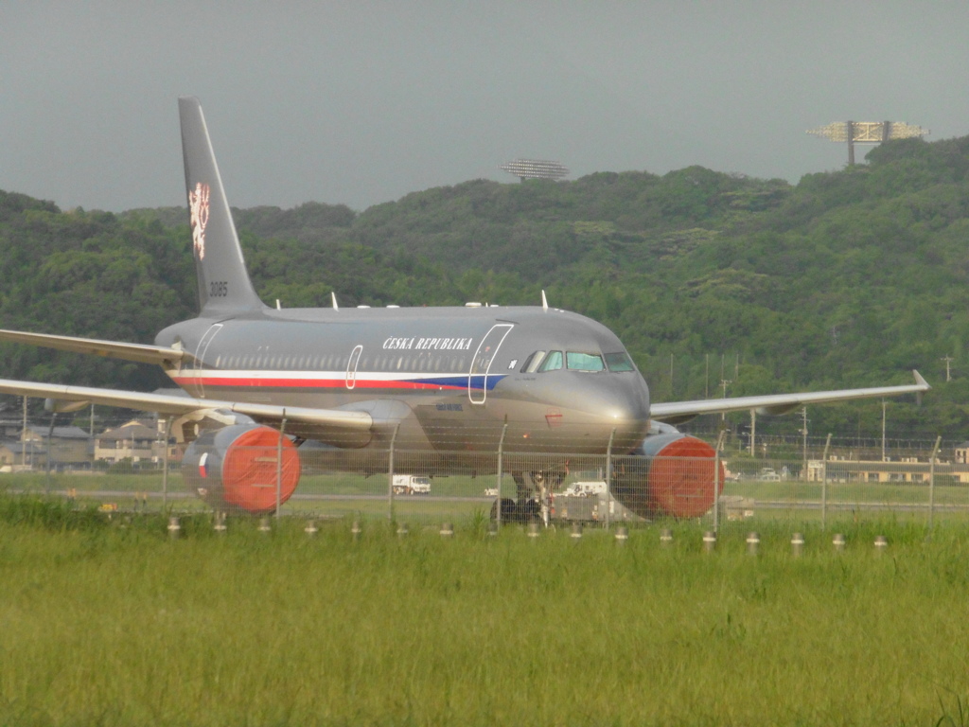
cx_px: 484
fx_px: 7418
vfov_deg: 5.6
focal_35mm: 265
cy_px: 364
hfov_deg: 7.5
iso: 800
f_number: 5.8
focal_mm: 47.3
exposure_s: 1/800
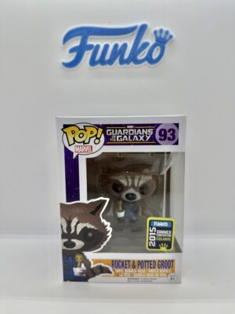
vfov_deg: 71.6
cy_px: 157
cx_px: 118
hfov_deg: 56.8
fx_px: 217
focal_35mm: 24
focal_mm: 6.76
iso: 64
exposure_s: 1/242
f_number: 1.78
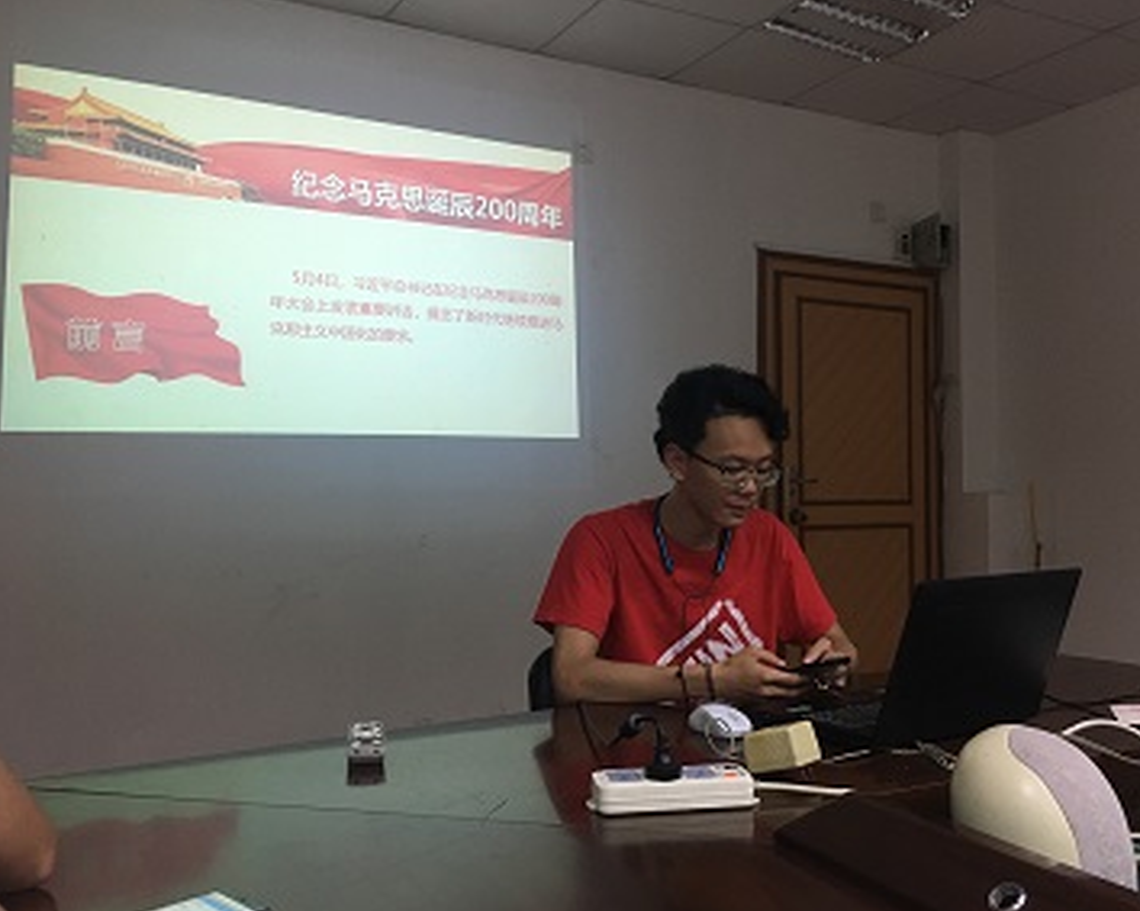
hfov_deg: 55.6
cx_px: 628
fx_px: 1079
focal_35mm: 32
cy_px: 444
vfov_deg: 45.8
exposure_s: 1/33
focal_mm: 4.15
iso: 160
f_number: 2.2
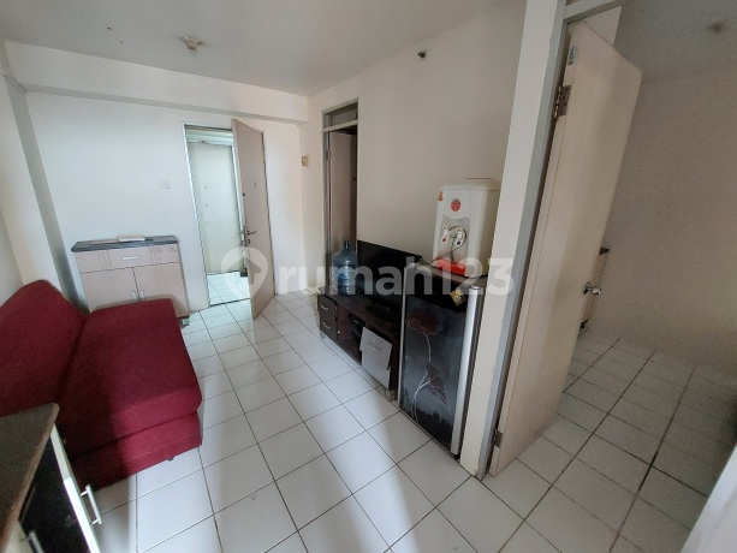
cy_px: 276
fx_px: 277
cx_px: 368
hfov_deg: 106.2
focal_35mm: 13
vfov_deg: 89.9
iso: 500
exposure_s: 1/25
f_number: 2.2
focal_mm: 1.74
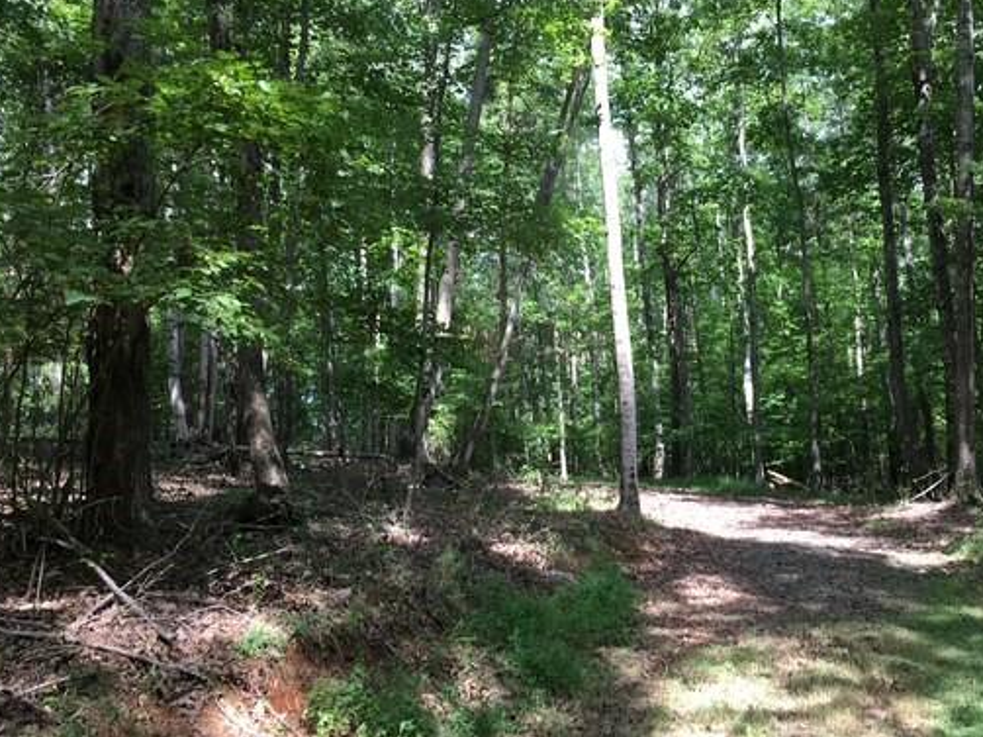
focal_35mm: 37
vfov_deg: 38.5
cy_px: 300
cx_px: 599
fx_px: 1050
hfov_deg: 49.8
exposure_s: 1/127
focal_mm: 4.15
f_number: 2.2
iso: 25
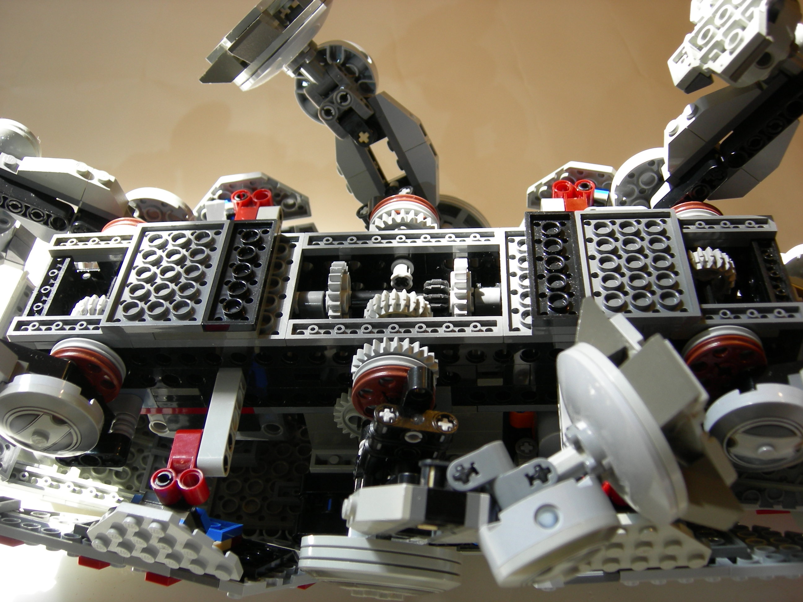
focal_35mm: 38
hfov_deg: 49.0
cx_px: 402
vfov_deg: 37.7
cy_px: 301
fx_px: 881
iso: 64
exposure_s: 1/21.4
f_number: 2.8
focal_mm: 8
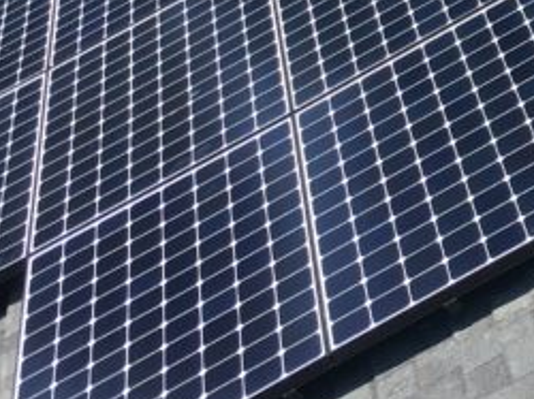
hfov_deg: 15.5
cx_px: 748
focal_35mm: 119
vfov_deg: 12.3
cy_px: -19
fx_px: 1834
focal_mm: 4.15
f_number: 2.2
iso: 25
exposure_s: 1/712
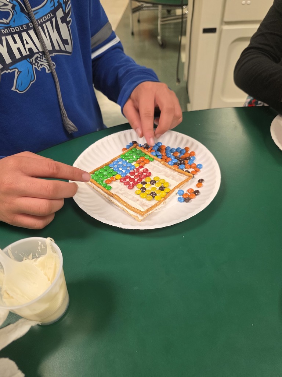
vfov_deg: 73.9
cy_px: 188
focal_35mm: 23
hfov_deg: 58.9
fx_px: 250
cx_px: 141
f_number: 1.7
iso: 250
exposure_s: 1/120
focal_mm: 6.3
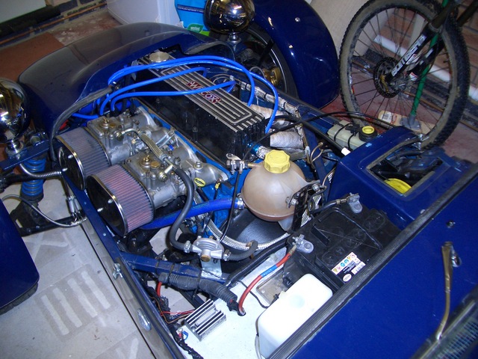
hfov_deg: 52.6
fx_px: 483
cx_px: 239
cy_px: 180
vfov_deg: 40.7
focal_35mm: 35
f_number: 2.6
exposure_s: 1/60
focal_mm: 5.8
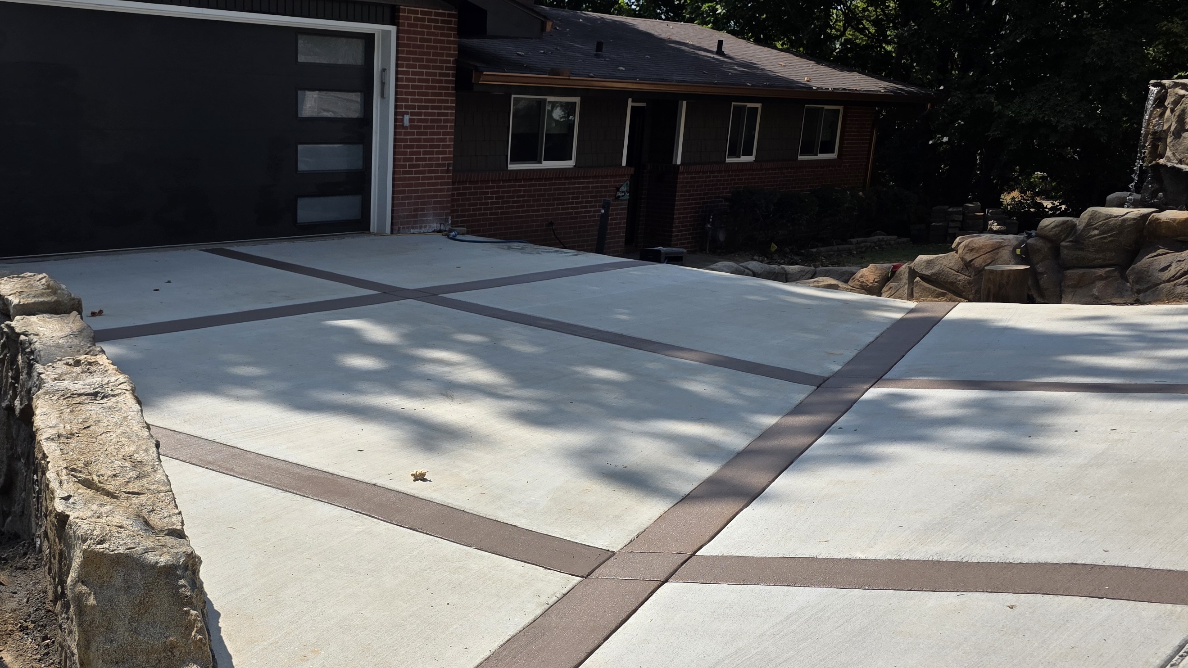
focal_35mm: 38
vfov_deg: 31.0
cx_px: 376
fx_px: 1197
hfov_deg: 51.6
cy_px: 421
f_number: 1.7
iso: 80
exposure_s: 1/5153
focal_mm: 6.3
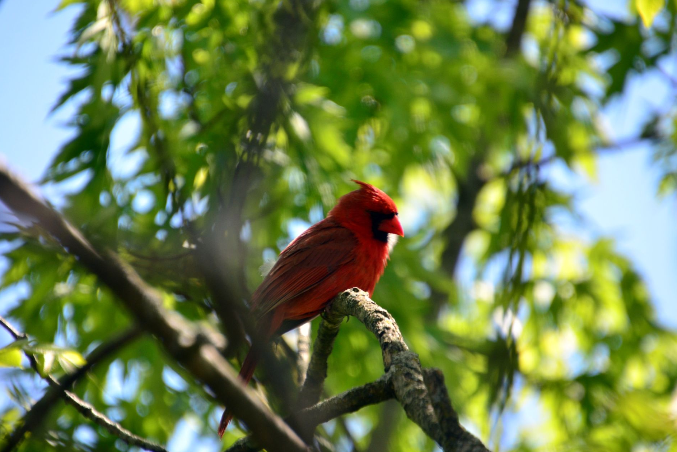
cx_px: 331
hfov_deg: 3.2
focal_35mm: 650
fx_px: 12225
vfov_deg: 2.1
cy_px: 239
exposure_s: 1/400
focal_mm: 400
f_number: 6.3
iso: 400
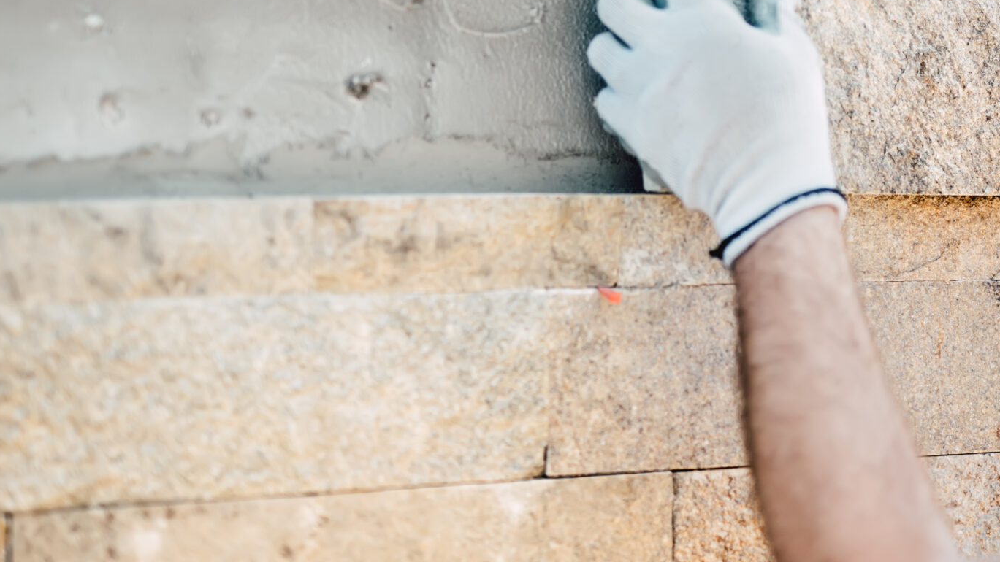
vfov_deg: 12.3
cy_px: 146
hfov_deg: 21.7
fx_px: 2599
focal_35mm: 98
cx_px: 623
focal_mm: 50
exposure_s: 1/2500
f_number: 1.4
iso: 160
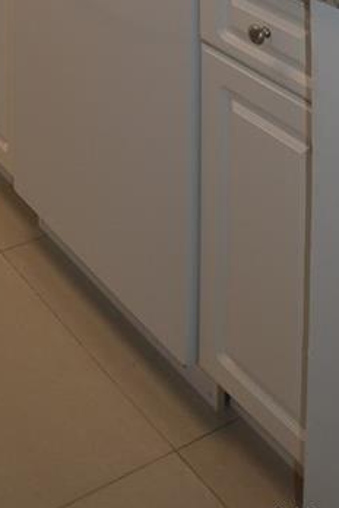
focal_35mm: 62
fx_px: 876
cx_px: -66
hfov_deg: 20.5
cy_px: -342
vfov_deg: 22.8
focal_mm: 12
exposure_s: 1/125
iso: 125
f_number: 4
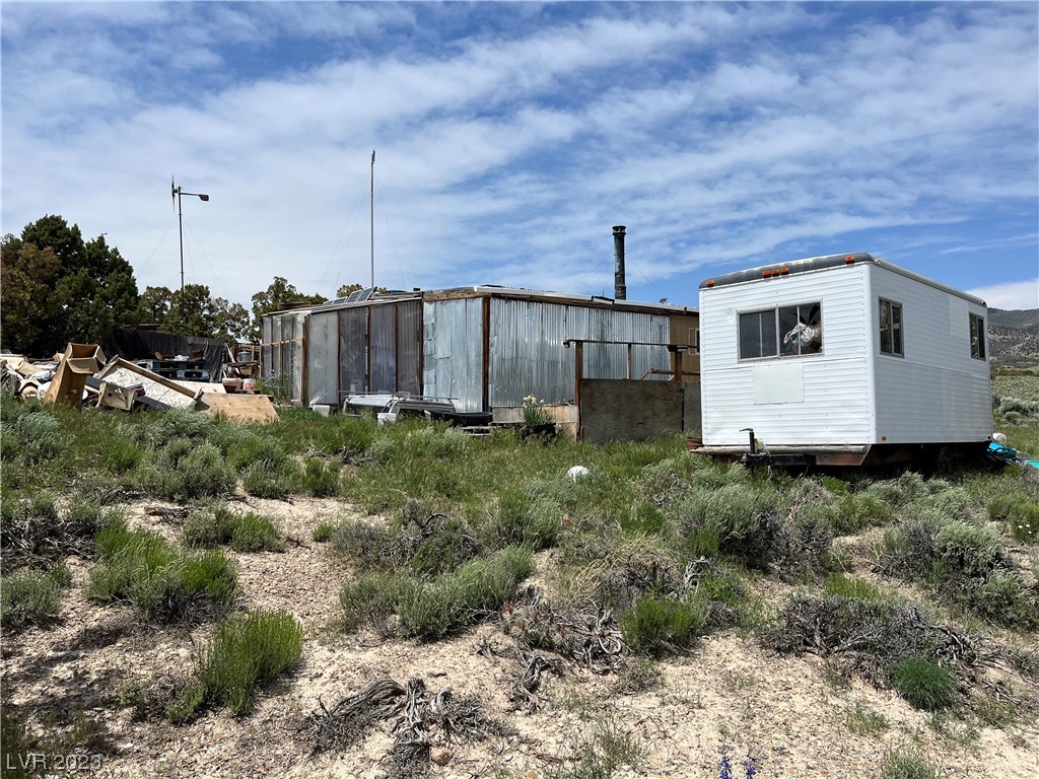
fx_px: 780
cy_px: 390
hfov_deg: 67.3
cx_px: 520
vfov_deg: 53.1
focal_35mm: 26
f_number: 1.6
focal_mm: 5.1
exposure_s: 1/6494
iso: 50
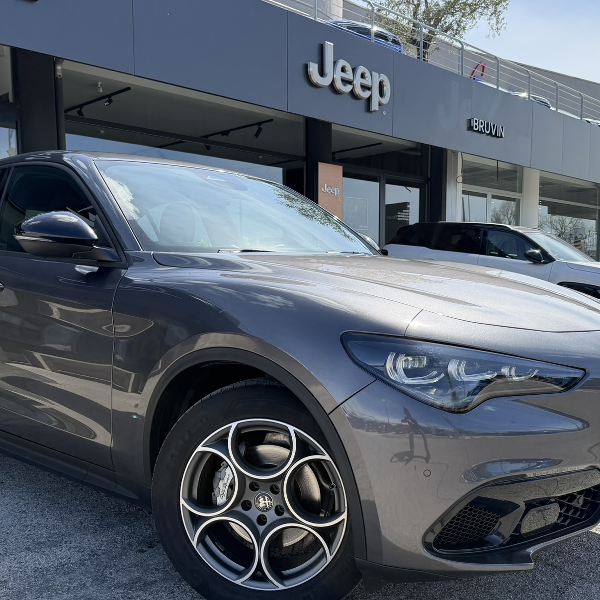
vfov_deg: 45.7
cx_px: 269
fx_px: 706
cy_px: 366
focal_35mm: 36
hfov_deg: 46.0
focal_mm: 6.76
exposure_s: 1/3145
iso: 100
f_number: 1.78
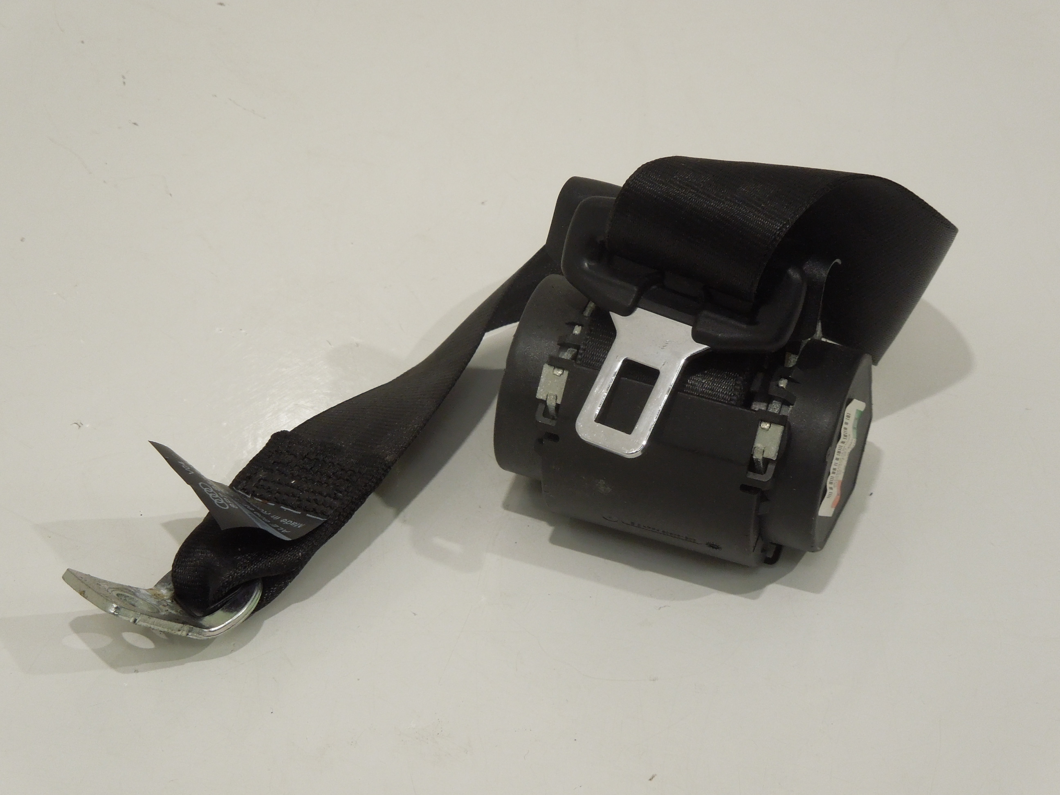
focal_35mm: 106
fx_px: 3246
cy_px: 398
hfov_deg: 18.5
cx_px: 530
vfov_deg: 14.0
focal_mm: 19.1
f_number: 4.7
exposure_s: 1/50
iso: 400
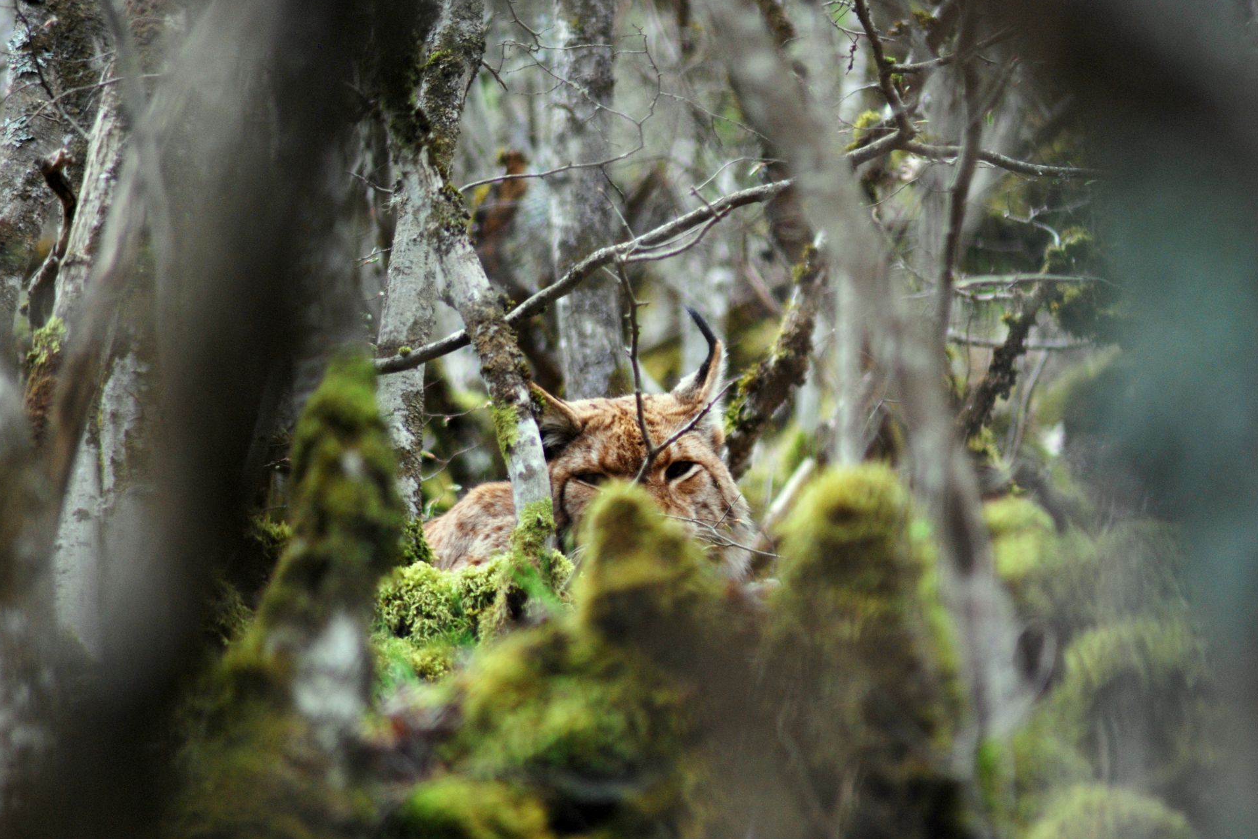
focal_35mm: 452
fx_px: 15794
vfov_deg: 3.0
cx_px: 628
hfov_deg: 4.6
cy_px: 418
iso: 400
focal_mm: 300
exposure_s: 1/200
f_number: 5.6
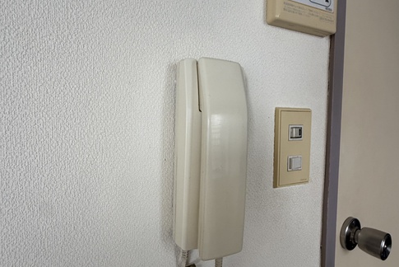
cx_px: 202
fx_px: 233
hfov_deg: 81.2
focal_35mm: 21
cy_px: 137
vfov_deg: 59.6
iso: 200
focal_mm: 2.22
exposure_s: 1/99
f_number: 2.2
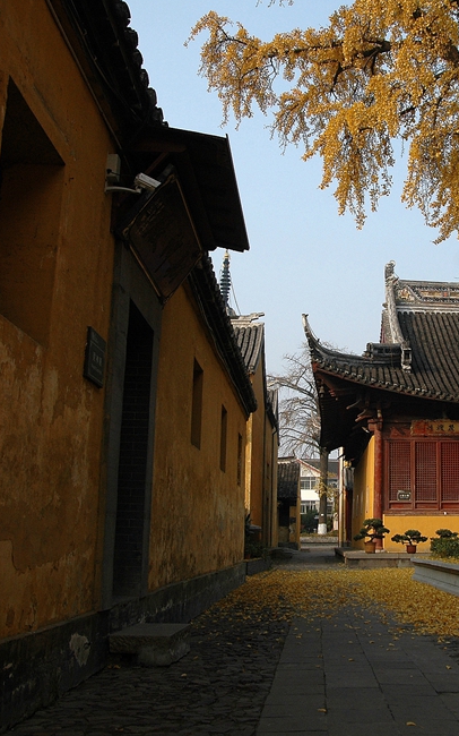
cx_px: 358
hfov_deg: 16.8
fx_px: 1542
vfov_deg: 26.8
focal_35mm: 77
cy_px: 364
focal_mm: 32
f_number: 5.6
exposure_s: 1/500
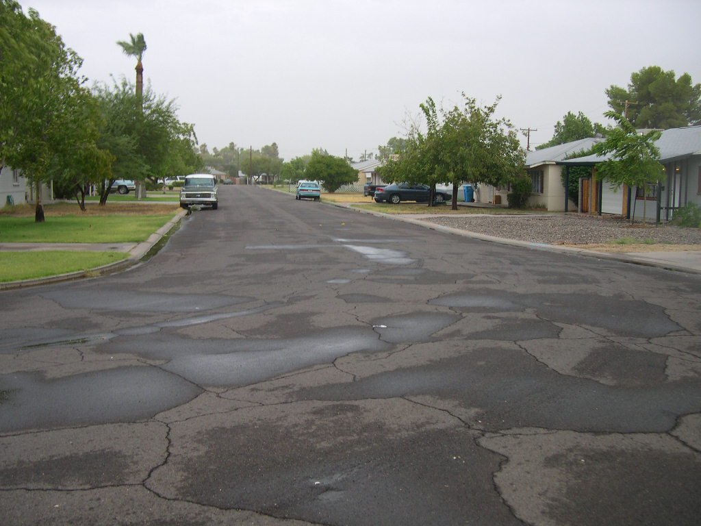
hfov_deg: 49.0
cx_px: 350
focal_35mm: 38
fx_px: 770
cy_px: 263
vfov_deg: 37.7
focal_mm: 8
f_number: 2.8
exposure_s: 1/19.9
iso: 100
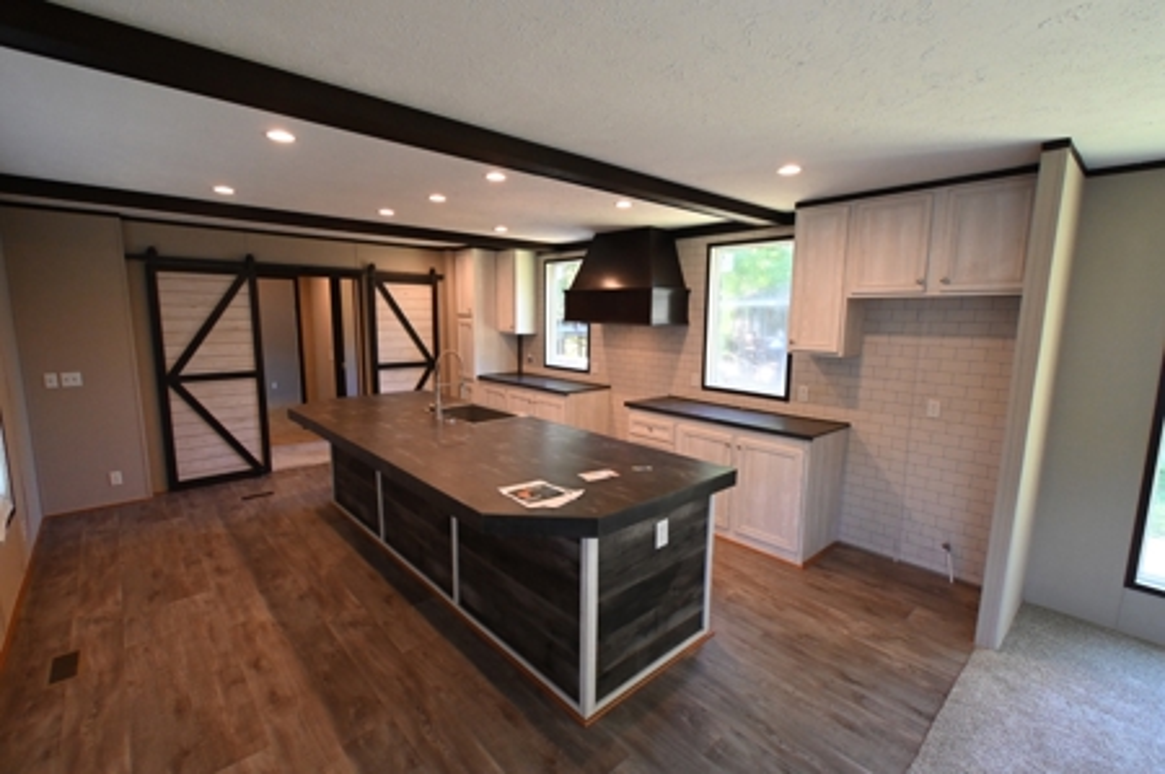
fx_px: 485
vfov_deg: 77.2
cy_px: 387
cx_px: 582
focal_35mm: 15
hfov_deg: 100.5
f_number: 4.5
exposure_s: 1/125
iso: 1600
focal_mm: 10
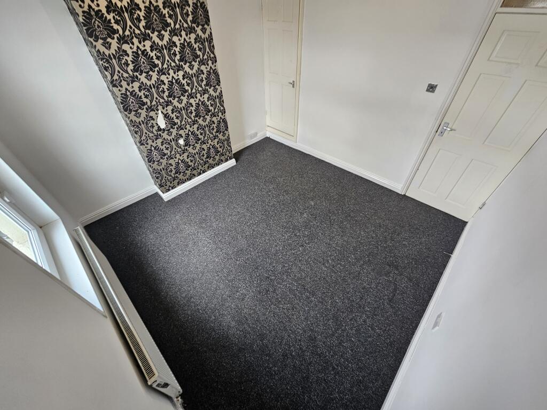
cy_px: 205
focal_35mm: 13
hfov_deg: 106.2
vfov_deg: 89.9
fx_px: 205
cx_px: 274
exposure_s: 1/50
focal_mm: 2.2
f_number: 2.2
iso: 80
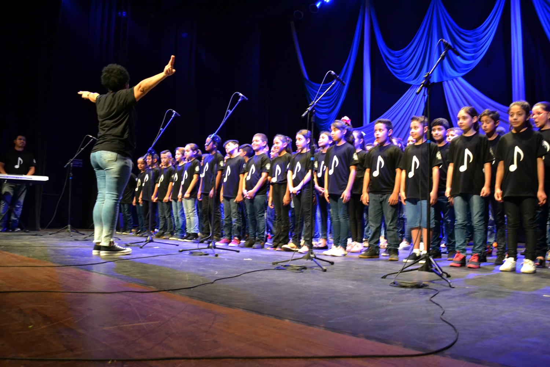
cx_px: 275
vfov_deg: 43.6
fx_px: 458
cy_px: 184
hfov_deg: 61.9
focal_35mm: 30
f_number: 5.6
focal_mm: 20
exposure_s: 1/25
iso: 3200
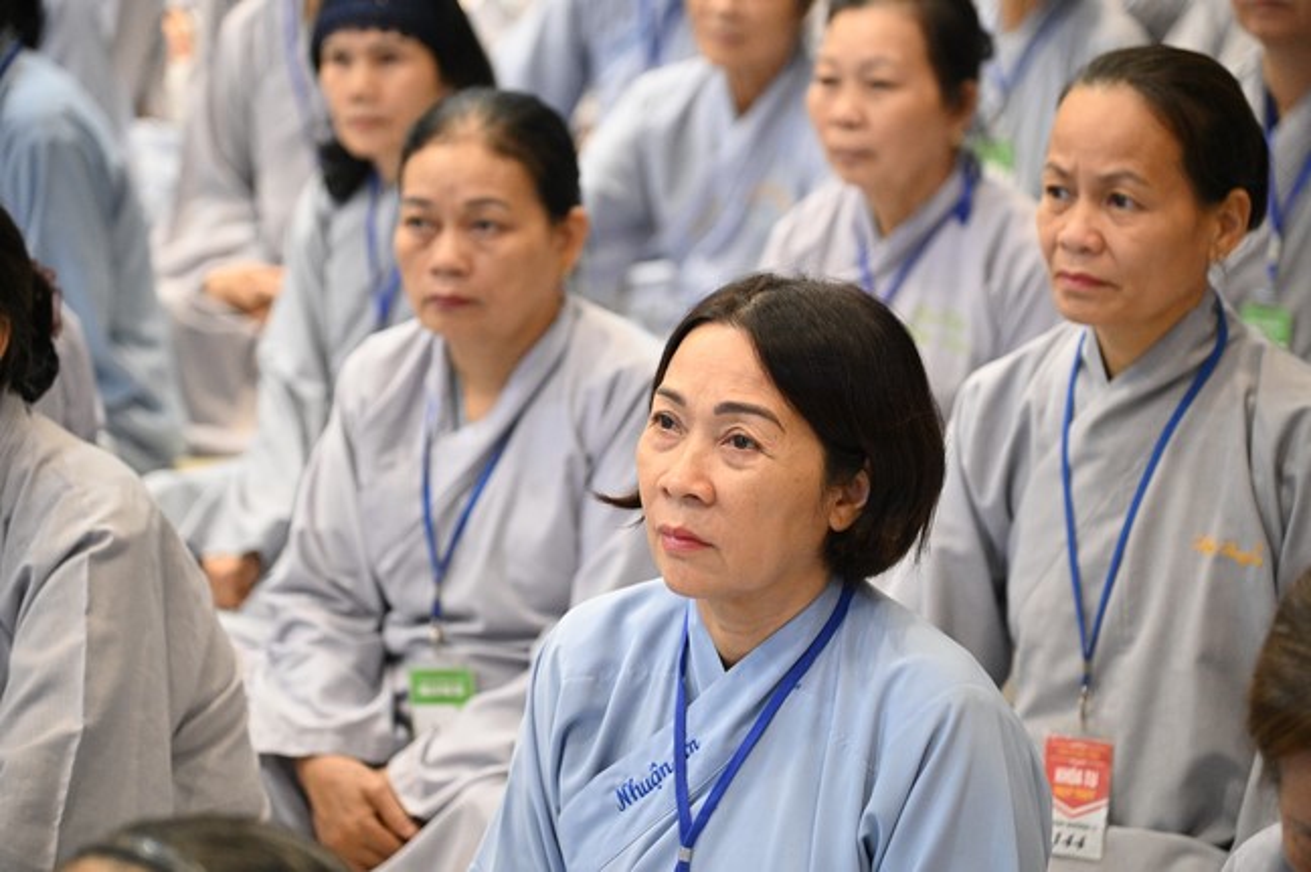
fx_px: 4367
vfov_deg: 11.4
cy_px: 436
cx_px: 656
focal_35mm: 120
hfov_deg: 17.1
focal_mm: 120
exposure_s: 1/125
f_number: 4
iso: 8000
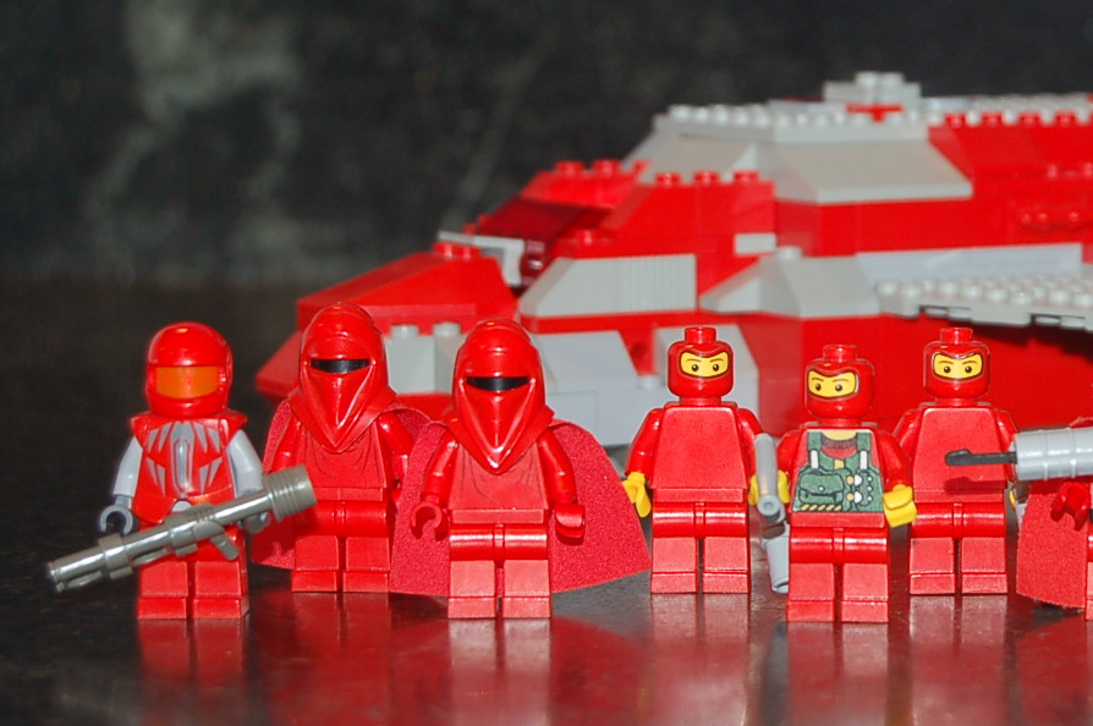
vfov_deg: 9.9
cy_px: 401
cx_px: 896
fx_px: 4211
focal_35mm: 139
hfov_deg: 14.7
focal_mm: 55
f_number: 5.6
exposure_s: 1/60
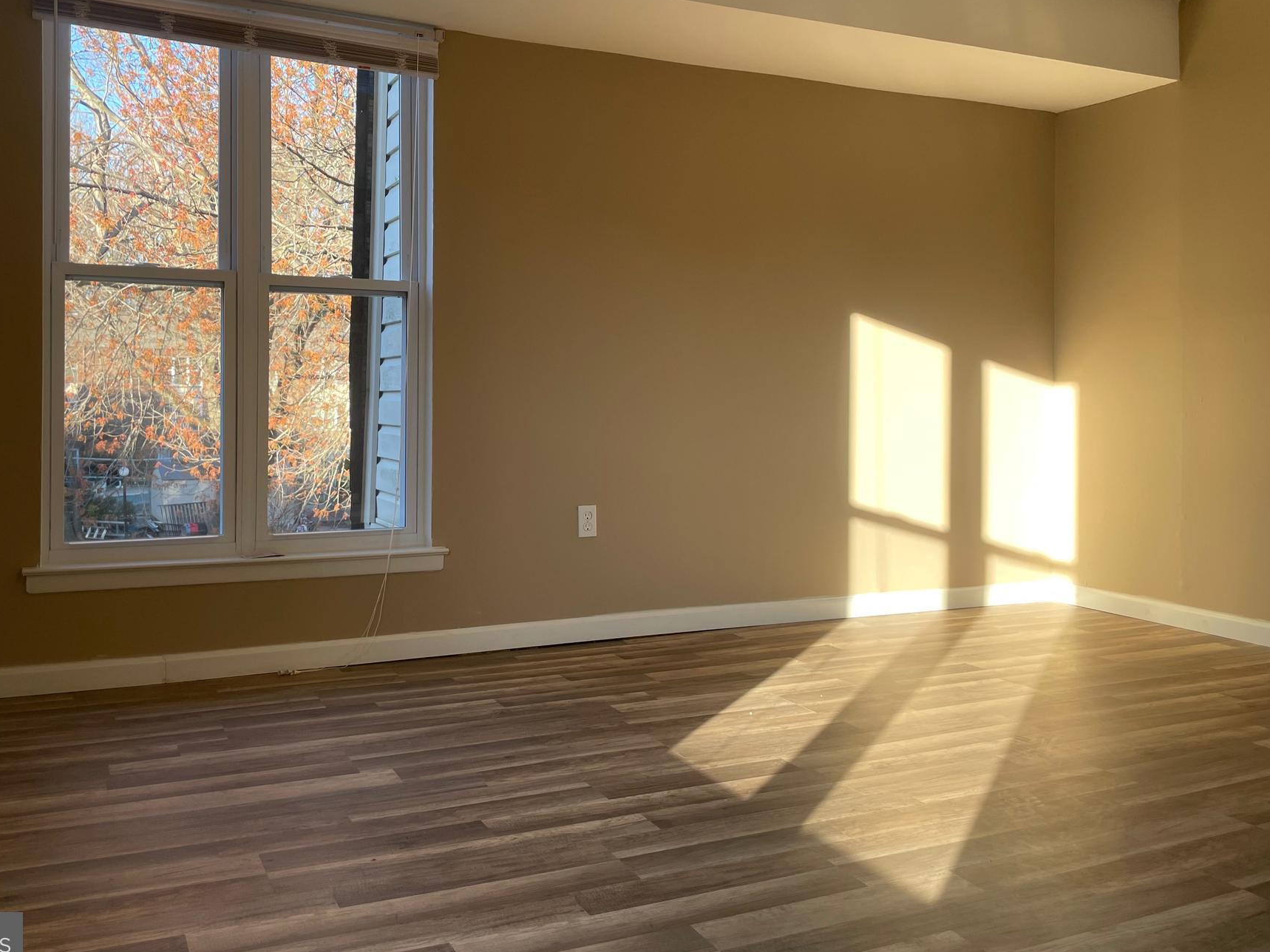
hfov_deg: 58.3
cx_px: 595
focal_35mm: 31
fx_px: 1137
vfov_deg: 45.3
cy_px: 405
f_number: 1.6
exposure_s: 1/153
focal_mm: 4.2
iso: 32
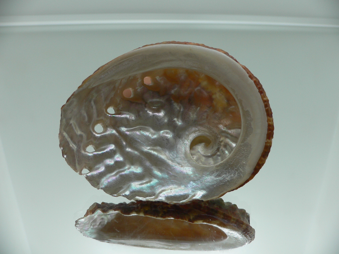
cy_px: 127
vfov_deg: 40.7
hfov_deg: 52.6
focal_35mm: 35
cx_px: 170
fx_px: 343
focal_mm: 4.6
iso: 80
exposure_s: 1/80
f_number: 2.8
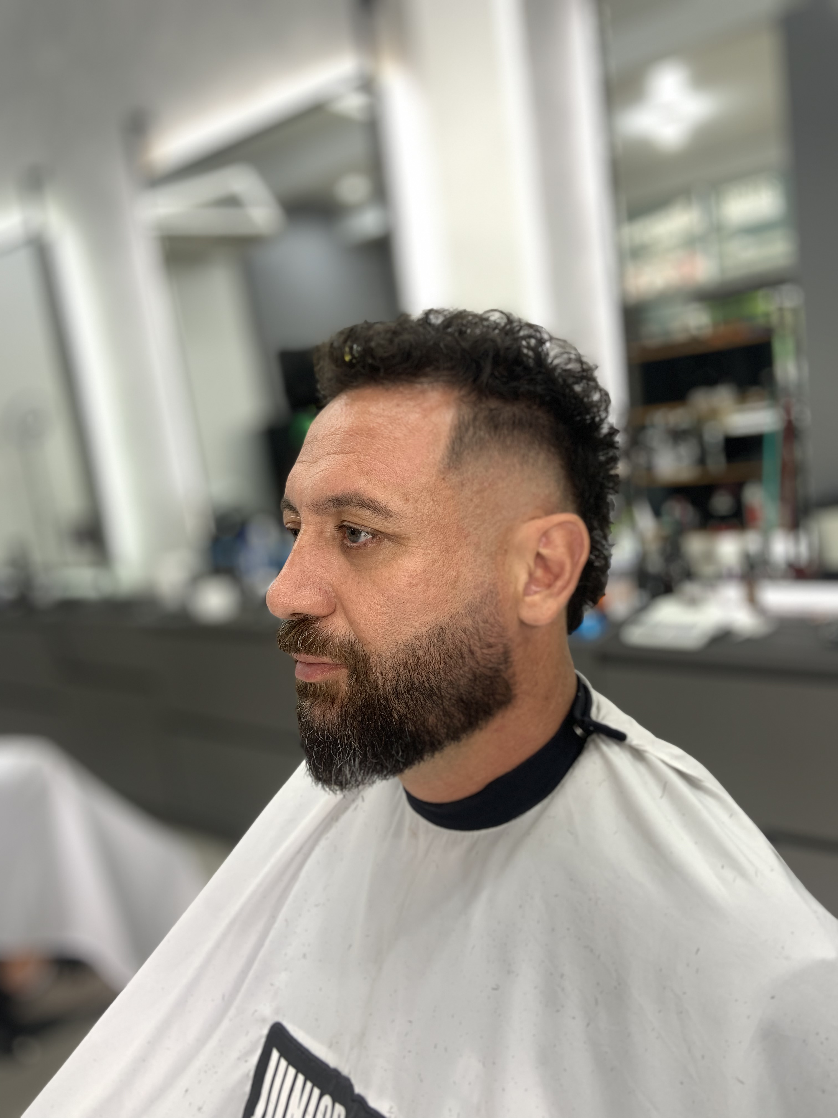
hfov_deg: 53.1
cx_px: 419
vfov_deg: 67.3
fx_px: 839
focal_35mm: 26
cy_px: 559
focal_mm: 4.25
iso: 64
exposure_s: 1/60
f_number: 1.8
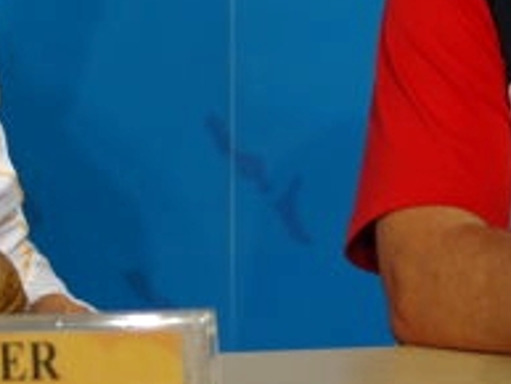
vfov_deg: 4.7
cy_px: 41
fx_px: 4638
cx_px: 257
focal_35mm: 314
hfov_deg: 6.3
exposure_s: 1/100
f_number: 5
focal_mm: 70
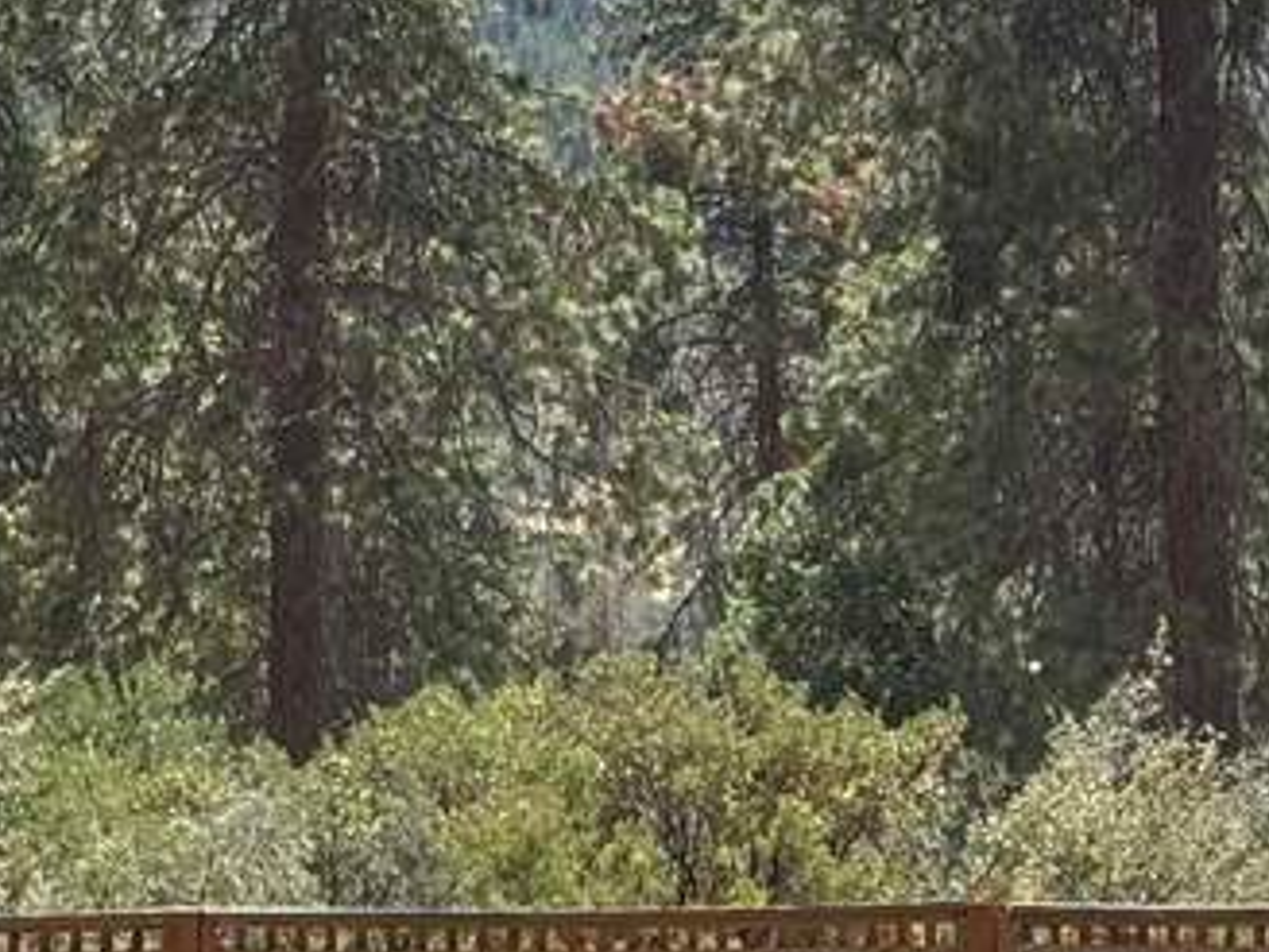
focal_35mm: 203
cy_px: 101
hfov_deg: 9.6
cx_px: 1586
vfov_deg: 7.3
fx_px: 7442
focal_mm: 5.96
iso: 32
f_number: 1.6
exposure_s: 1/1295
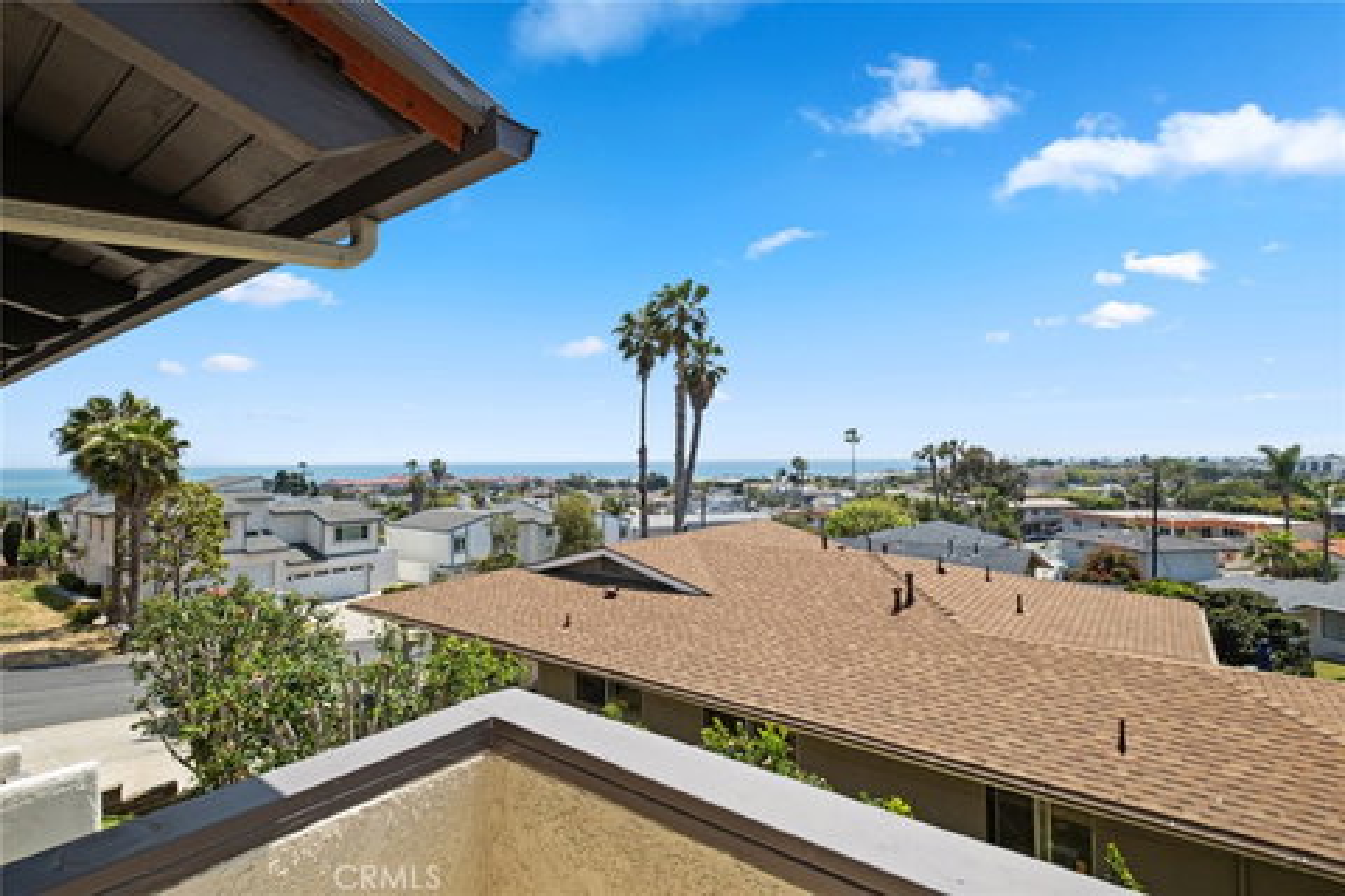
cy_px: 448
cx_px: 672
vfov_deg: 73.7
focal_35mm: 16
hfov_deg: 96.7
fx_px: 598
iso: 200
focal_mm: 10.5
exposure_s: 1/180
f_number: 8
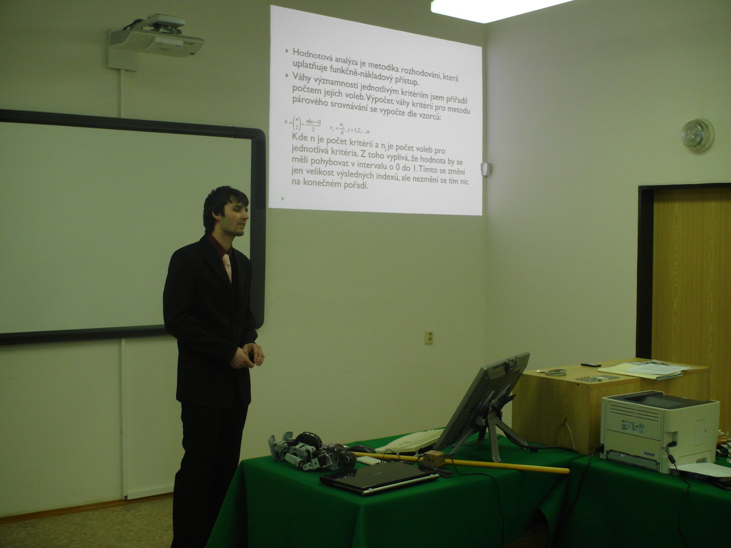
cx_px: 366
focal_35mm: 45
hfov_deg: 42.1
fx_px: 950
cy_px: 274
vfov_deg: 32.2
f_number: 2.4
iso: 400
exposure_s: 1/250
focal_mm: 9.8
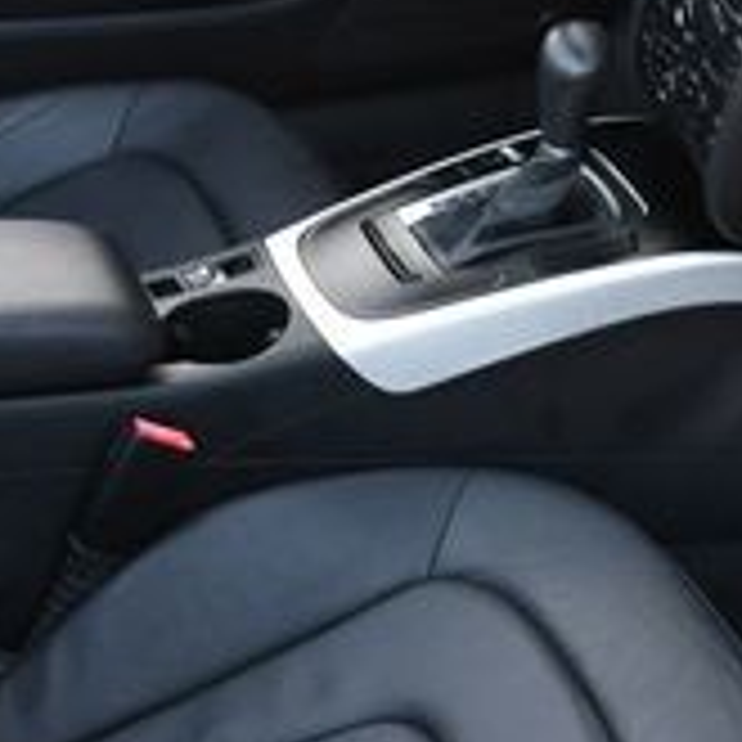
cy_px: 387
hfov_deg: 14.6
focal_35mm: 119
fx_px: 2886
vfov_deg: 14.7
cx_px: 319
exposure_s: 1/250
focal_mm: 18
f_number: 3.5
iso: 450
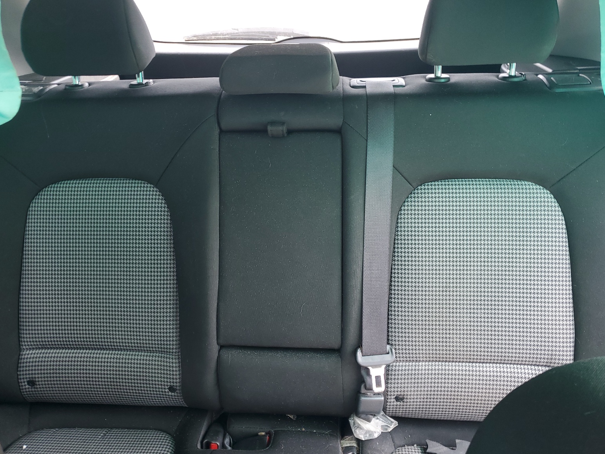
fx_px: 472
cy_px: 228
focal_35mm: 27
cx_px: 301
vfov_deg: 51.4
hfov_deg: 65.3
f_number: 1.5
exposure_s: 1/60.2
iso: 53
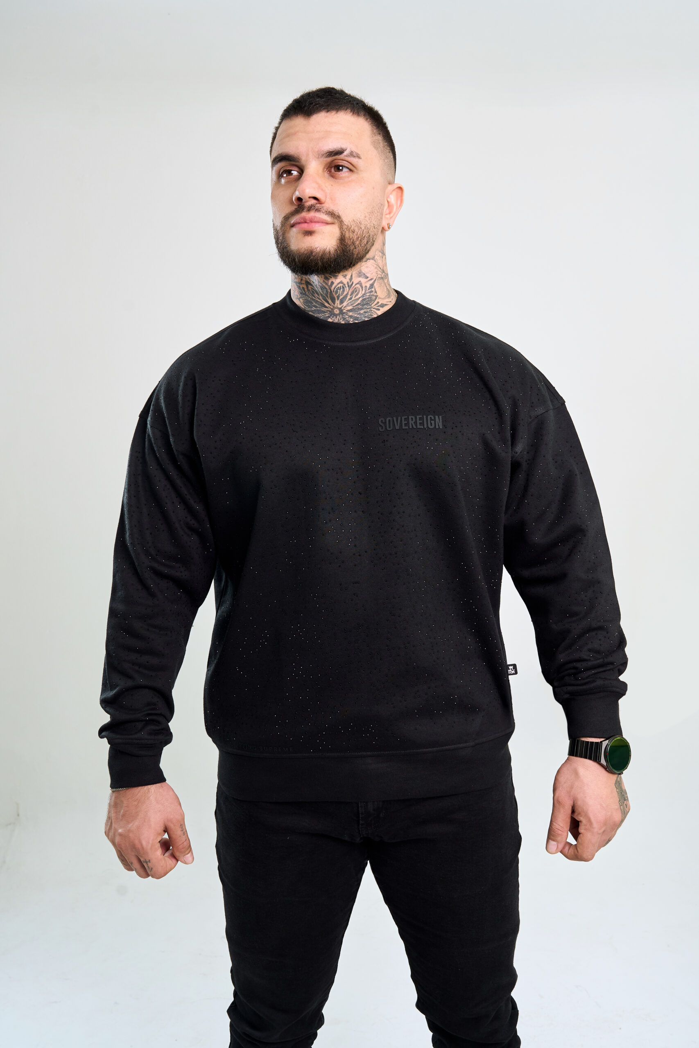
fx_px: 1019
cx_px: 350
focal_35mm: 35
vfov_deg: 54.4
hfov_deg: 37.9
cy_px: 524
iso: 640
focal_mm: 35
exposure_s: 1/125
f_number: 8
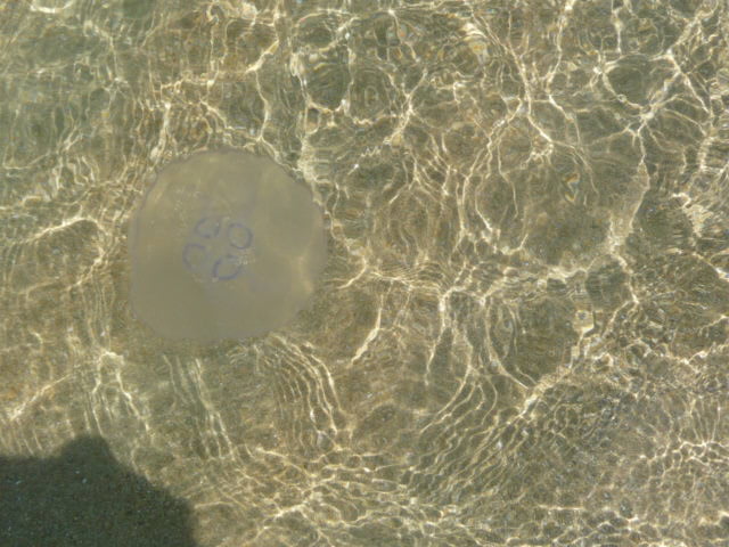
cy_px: 274
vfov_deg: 27.0
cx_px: 364
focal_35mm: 54
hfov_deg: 35.5
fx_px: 1137
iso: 100
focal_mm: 5.3
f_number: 3.5
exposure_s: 1/1000
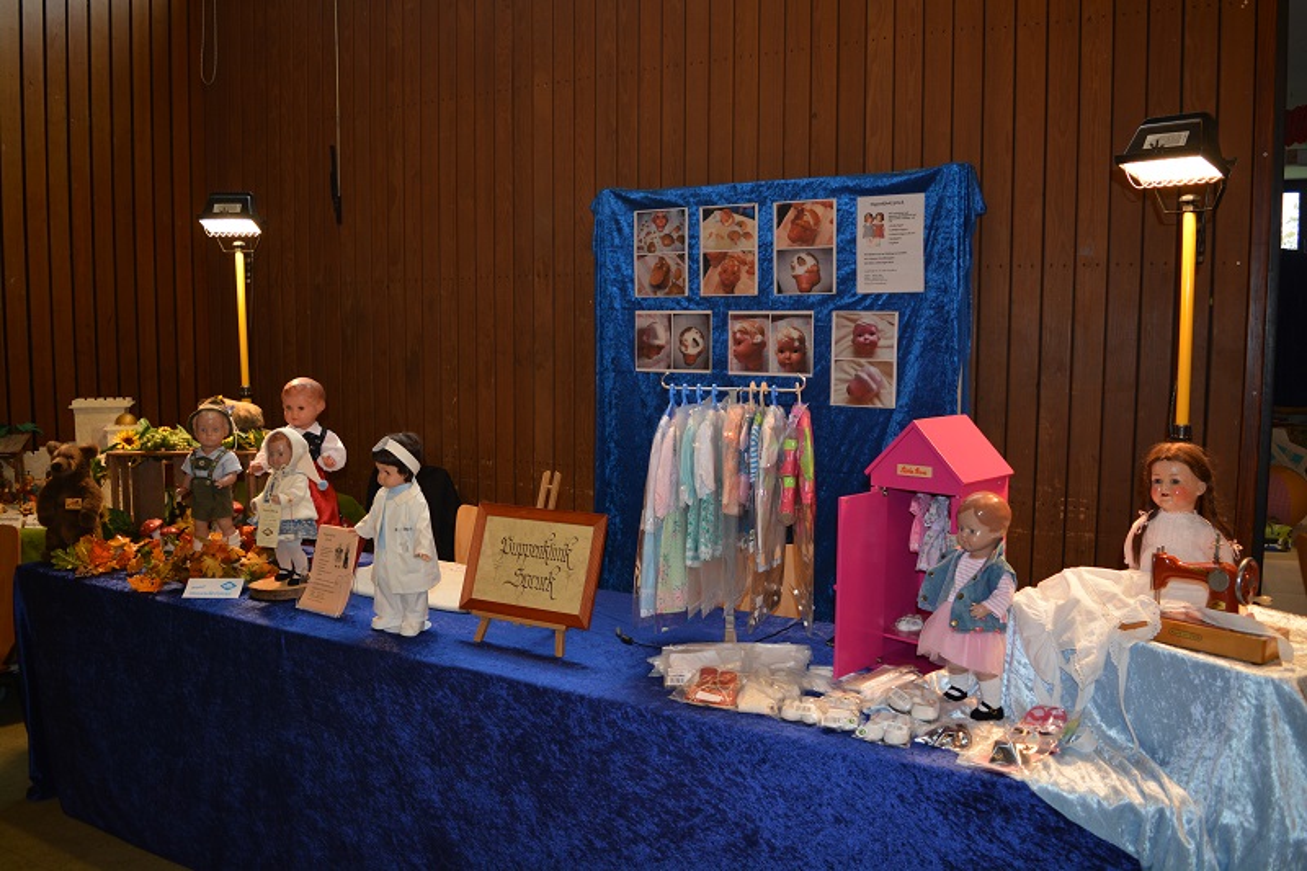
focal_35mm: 27
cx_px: 654
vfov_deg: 47.9
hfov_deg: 67.4
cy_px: 436
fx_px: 980
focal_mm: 18
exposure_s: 1/125
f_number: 3.5
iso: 400
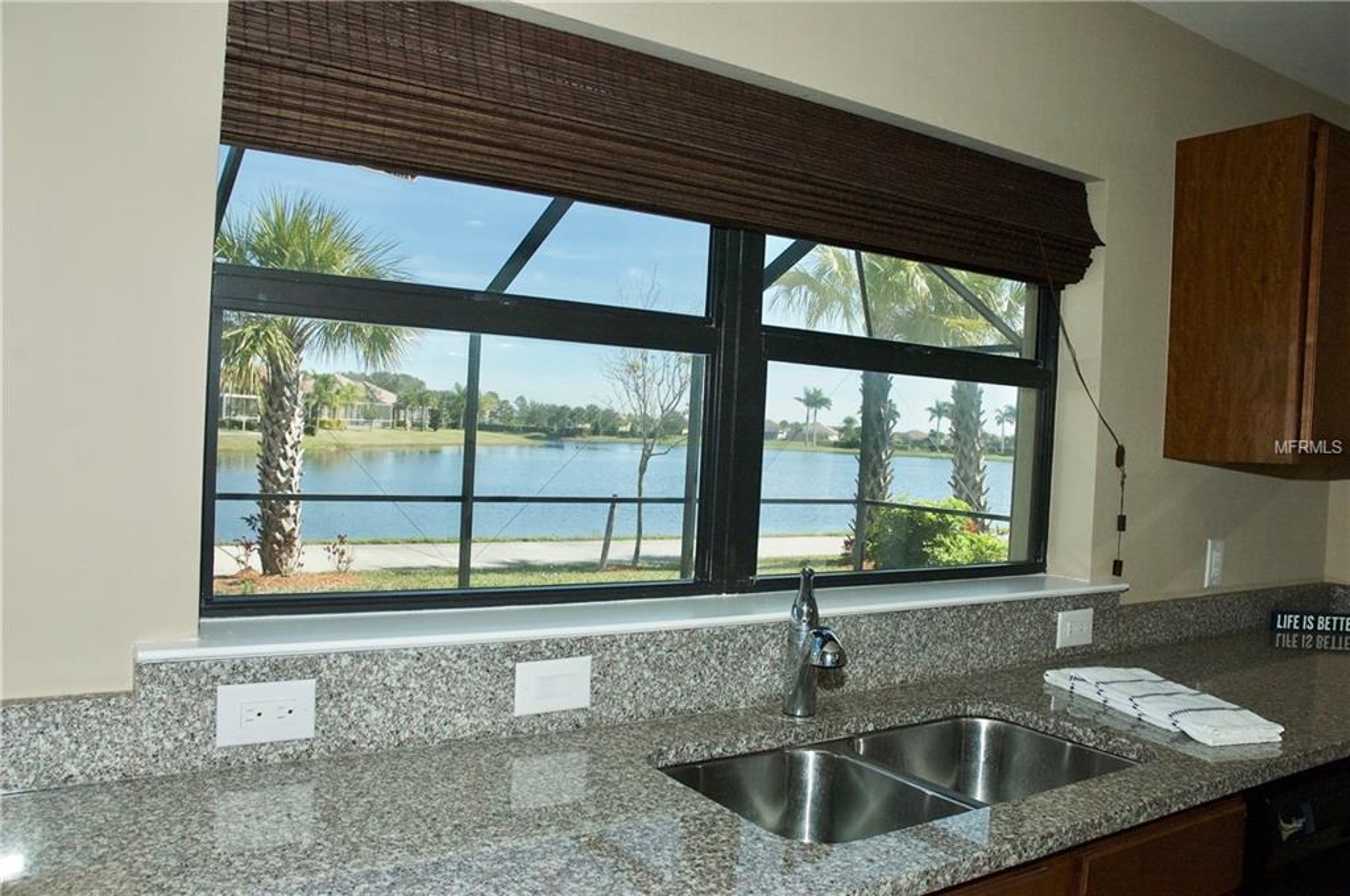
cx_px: 675
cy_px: 448
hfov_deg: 67.4
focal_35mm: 27
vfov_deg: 47.8
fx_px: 1011
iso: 640
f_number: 7.1
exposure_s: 1/500
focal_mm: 18
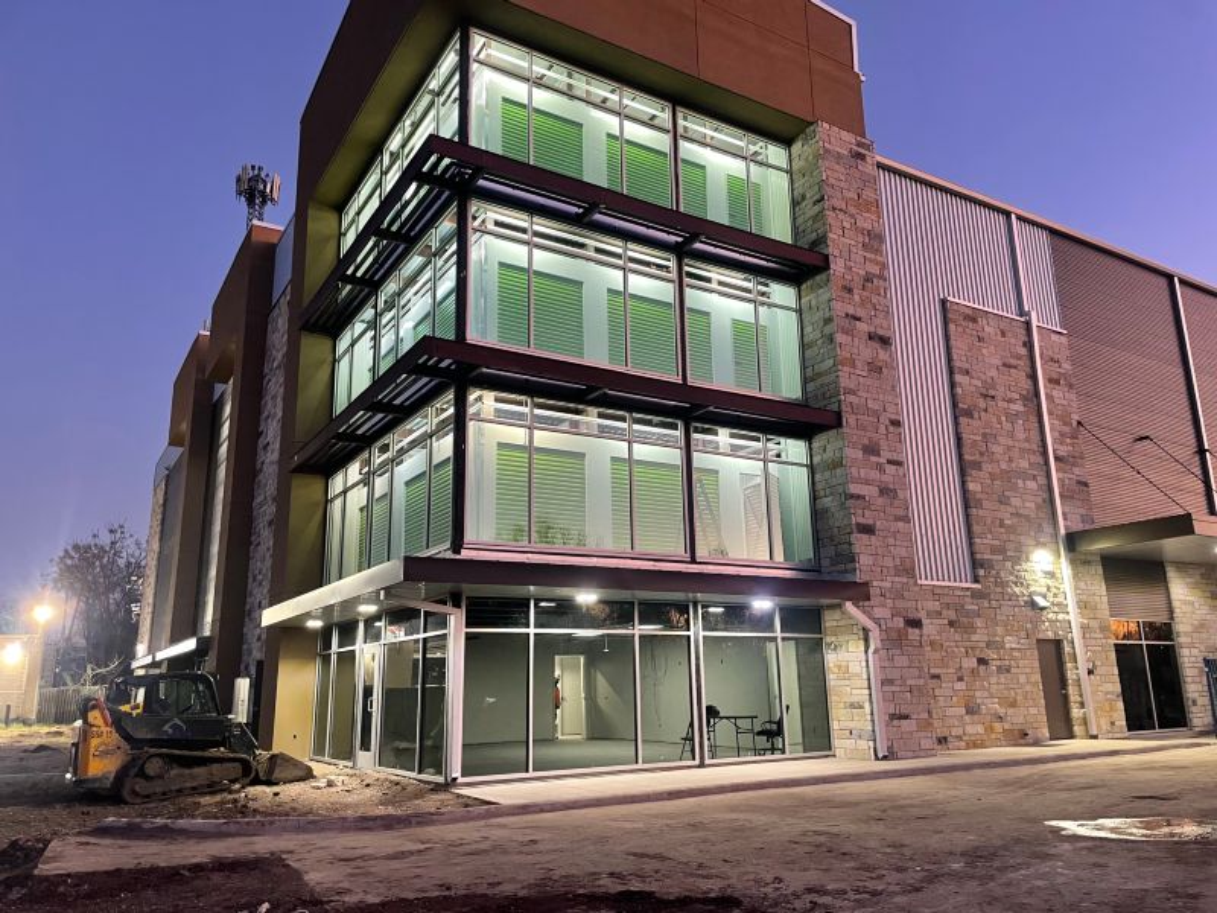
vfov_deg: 53.1
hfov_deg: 67.3
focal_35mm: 26
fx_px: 914
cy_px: 456
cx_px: 608
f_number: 1.6
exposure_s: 1/60
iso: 250
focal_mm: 4.2
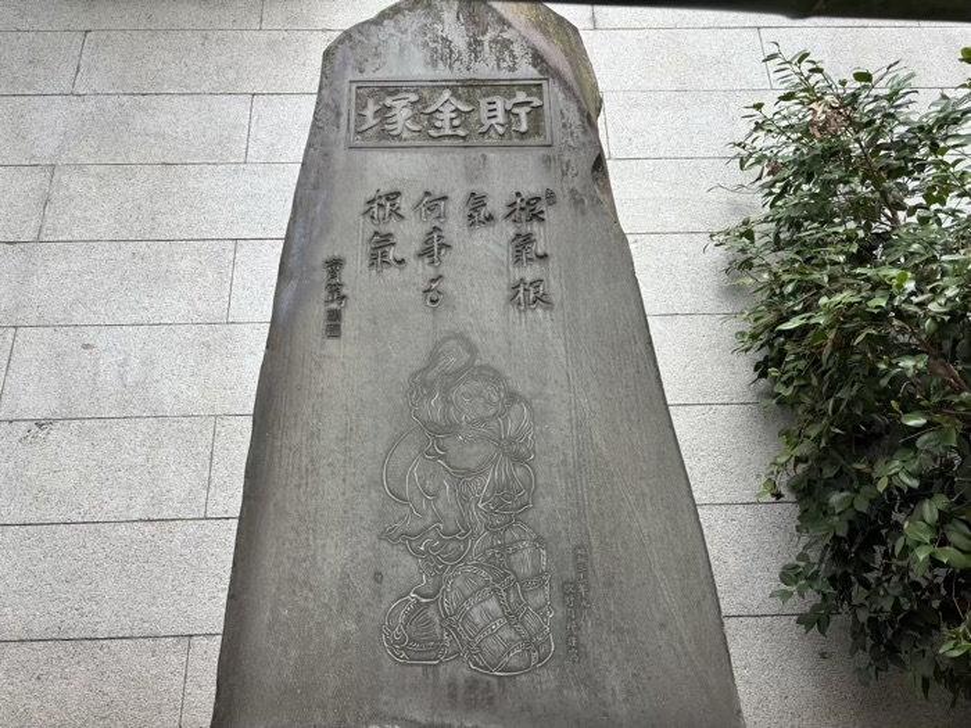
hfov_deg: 67.3
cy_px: 364
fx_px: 729
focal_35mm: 26
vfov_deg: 53.1
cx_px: 486
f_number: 1.6
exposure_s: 1/351
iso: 50
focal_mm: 5.96
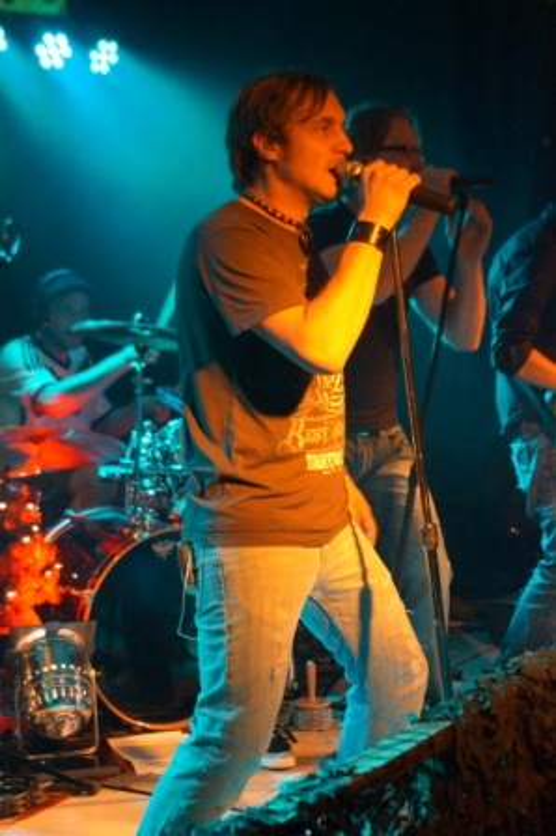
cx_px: 278
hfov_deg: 18.2
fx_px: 1740
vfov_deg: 27.0
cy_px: 418
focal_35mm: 75
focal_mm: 50
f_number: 4.5
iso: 3200
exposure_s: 1/100
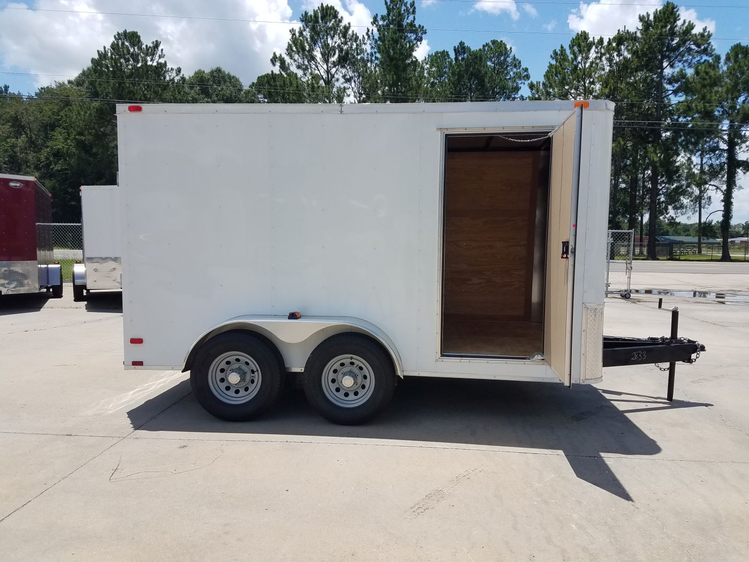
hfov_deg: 67.3
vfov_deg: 53.1
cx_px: 374
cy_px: 281
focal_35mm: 26
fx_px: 563
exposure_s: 1/2408
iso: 40
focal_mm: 4.2
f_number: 1.7
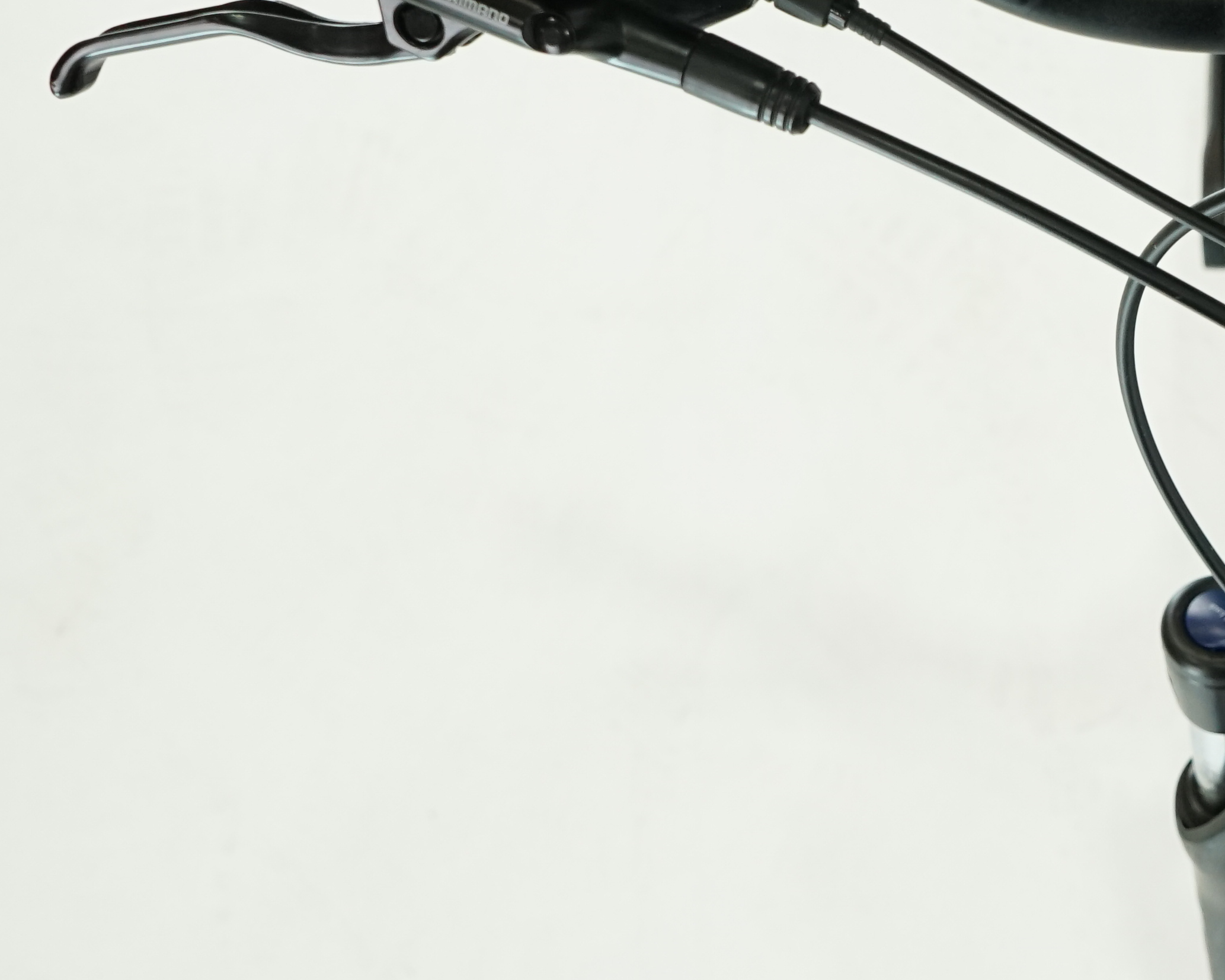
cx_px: 1353
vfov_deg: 19.4
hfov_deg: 22.7
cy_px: 464
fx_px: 2864
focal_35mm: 79
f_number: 5.6
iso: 1600
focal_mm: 29
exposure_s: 1/200
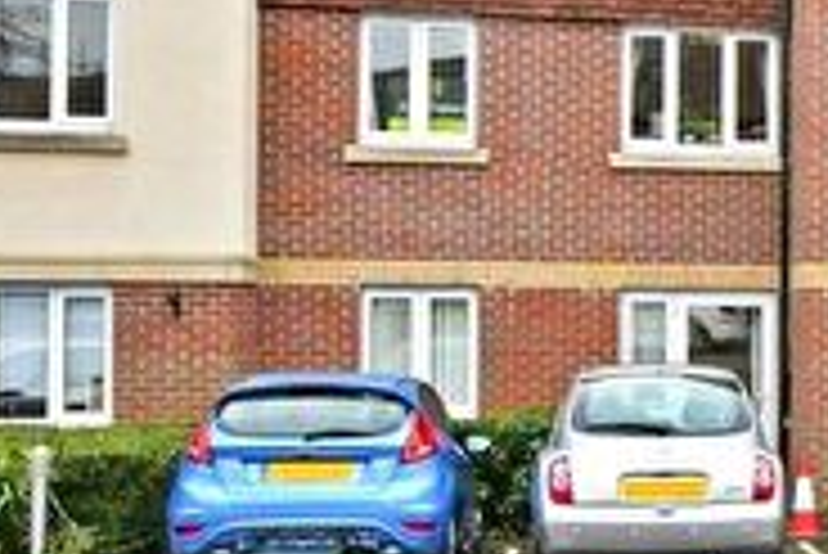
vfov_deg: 23.0
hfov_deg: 32.3
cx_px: 824
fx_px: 1312
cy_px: 16
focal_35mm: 57
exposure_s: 1/50
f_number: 10
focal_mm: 10
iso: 320
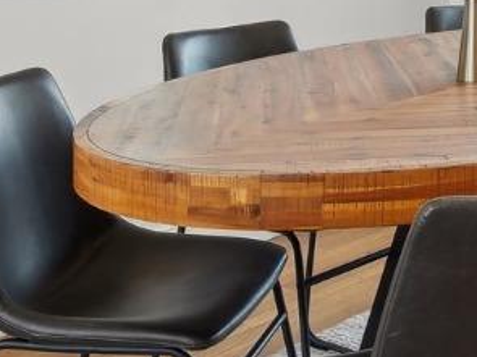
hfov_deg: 22.7
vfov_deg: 16.7
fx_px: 1143
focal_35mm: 83
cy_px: -119
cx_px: 475
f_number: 8
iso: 400
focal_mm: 17
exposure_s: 1/30
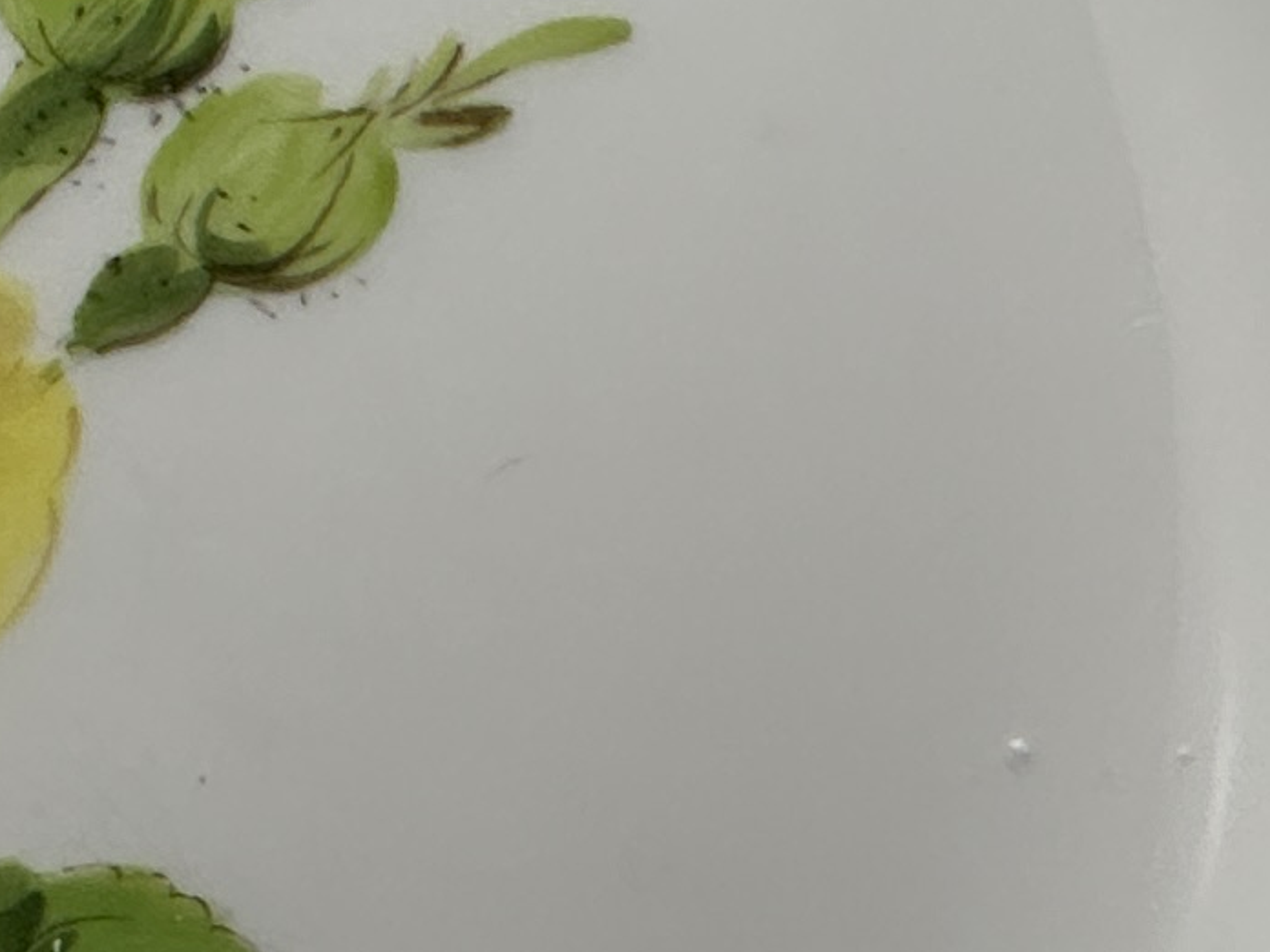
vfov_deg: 3.3
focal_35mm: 446
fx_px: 16363
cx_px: -619
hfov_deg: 4.4
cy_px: 542
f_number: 2.8
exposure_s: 1/99
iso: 64
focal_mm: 9
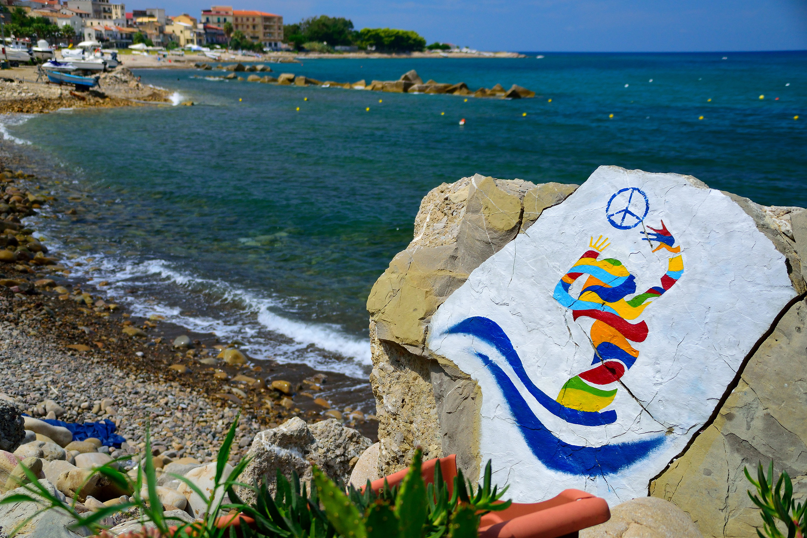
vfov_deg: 33.4
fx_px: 897
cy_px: 268
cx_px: 398
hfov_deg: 48.5
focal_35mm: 40
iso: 360
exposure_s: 1/2500
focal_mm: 26
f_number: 3.8
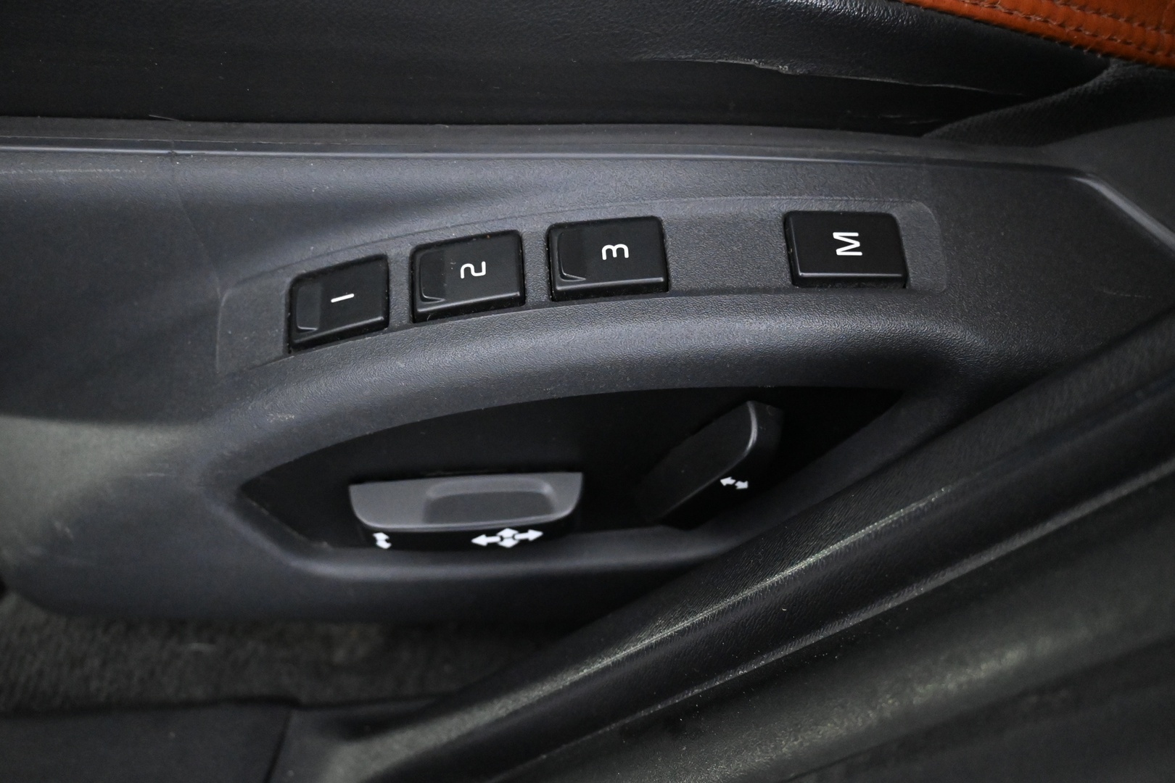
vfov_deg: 38.4
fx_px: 1126
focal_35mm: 34
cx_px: 588
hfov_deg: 55.1
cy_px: 392
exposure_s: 1/40
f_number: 4.2
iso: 7200
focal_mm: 23
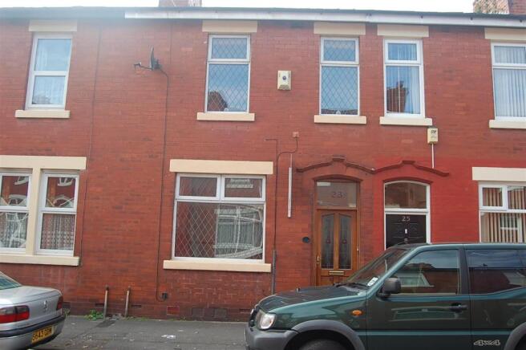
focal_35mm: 30
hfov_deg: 62.0
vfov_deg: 43.5
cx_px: 263
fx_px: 438
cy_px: 175
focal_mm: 20
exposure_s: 1/125
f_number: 5.6
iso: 200
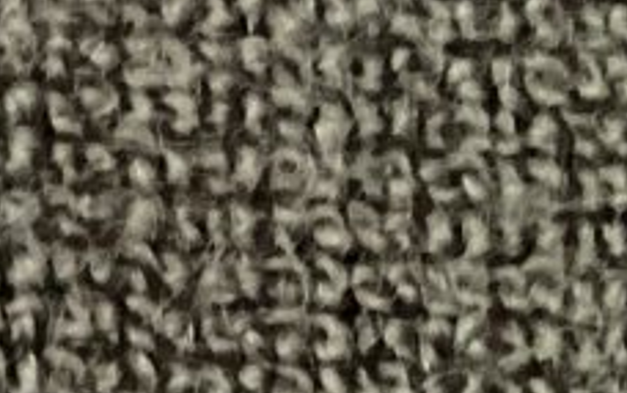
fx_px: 3489
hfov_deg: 10.2
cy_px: 1513
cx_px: 620
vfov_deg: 5.6
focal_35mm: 204
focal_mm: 3
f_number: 1.8
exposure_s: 1/25
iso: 400
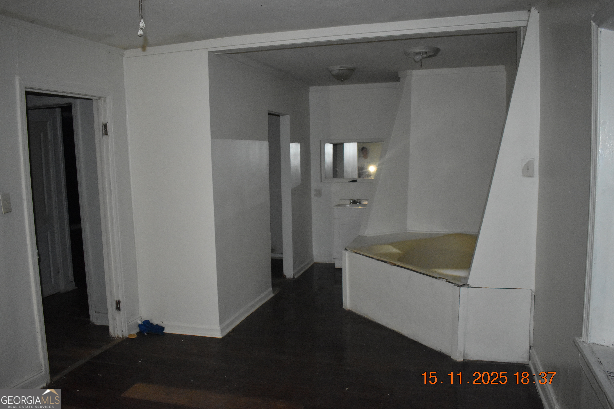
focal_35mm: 27
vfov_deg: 47.9
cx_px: 307
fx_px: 460
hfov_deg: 67.4
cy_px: 204
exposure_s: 1/60
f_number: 3.5
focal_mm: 18
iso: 4000
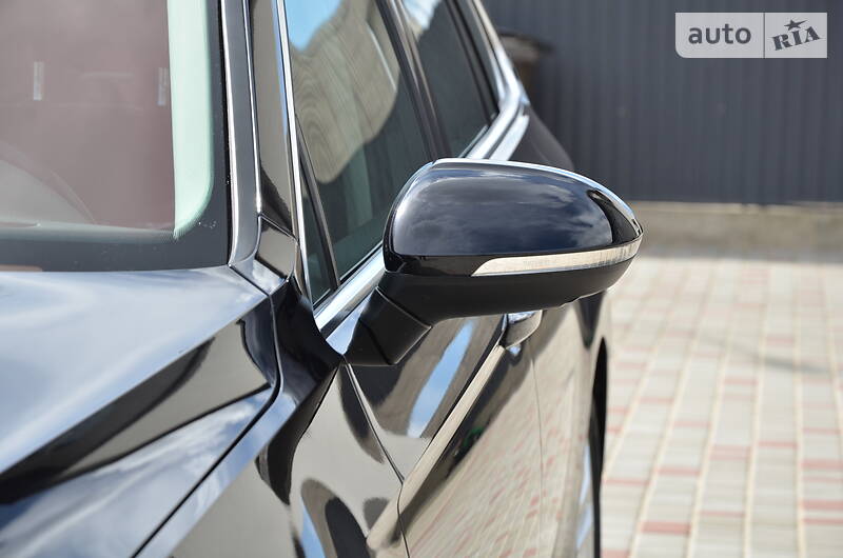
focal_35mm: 158
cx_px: 422
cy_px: 279
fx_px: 3681
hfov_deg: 13.1
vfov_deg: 8.7
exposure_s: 1/250
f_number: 8
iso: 180
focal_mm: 105
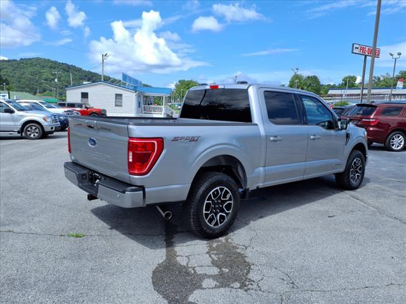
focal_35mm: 27
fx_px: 317
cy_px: 152
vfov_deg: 51.4
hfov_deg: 65.3
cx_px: 203
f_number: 1.9
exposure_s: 1/1429
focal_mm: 3.58
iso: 40
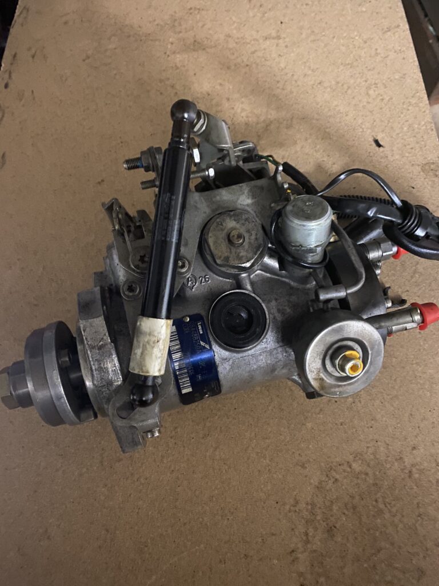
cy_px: 293
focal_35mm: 26
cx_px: 220
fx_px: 440
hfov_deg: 53.1
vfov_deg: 67.3
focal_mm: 4.25
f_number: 1.8
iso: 640
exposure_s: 1/8
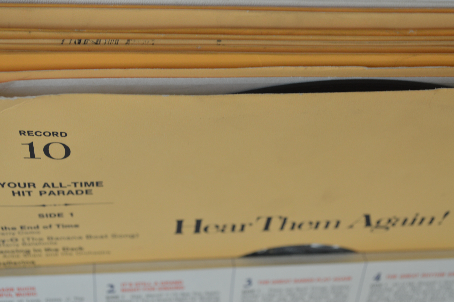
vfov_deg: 23.7
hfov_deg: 35.1
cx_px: 227
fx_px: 718
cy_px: 151
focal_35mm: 57
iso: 100
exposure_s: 1/25
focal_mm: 38
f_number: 5.6
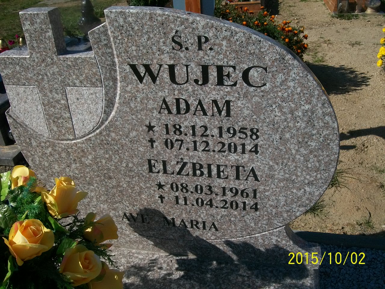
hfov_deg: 51.4
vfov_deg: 39.7
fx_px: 400
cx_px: 192
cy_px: 144
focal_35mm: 36
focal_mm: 6
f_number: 4.8
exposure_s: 1/1000
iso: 80
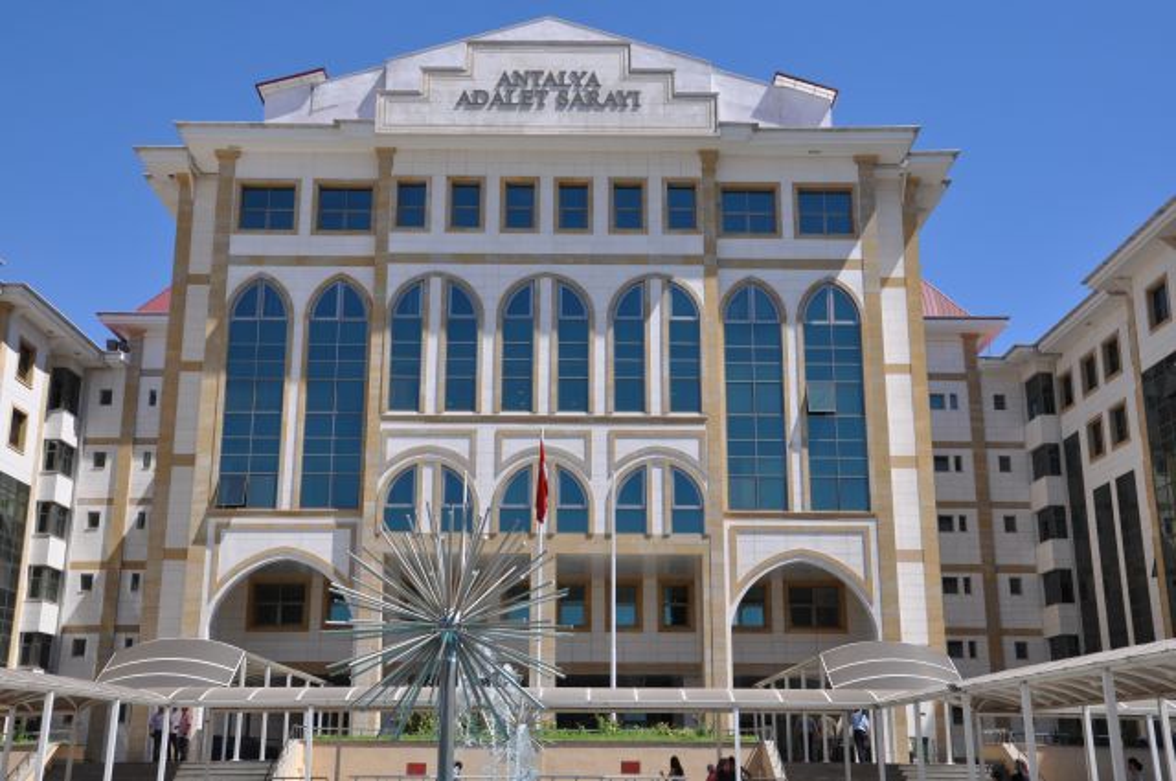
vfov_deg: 31.8
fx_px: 1370
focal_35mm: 42
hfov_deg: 46.5
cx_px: 588
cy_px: 390
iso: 200
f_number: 10
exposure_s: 1/400
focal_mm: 28
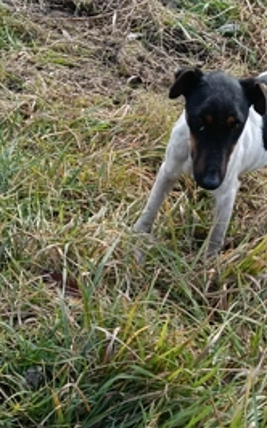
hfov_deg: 19.4
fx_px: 781
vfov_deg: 30.4
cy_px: 282
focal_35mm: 67
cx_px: 174
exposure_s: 1/100
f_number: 1.8
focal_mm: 3.98
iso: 64
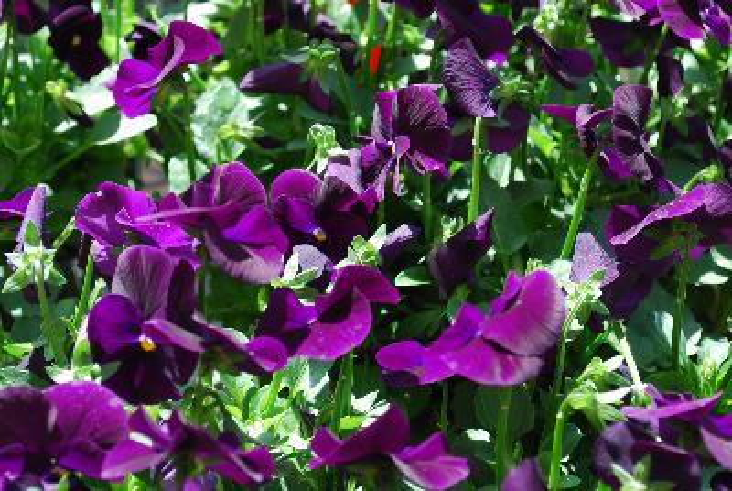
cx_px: 366
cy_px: 246
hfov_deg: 28.0
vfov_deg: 19.0
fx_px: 1466
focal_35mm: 72
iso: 140
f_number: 8
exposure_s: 1/60
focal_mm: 48
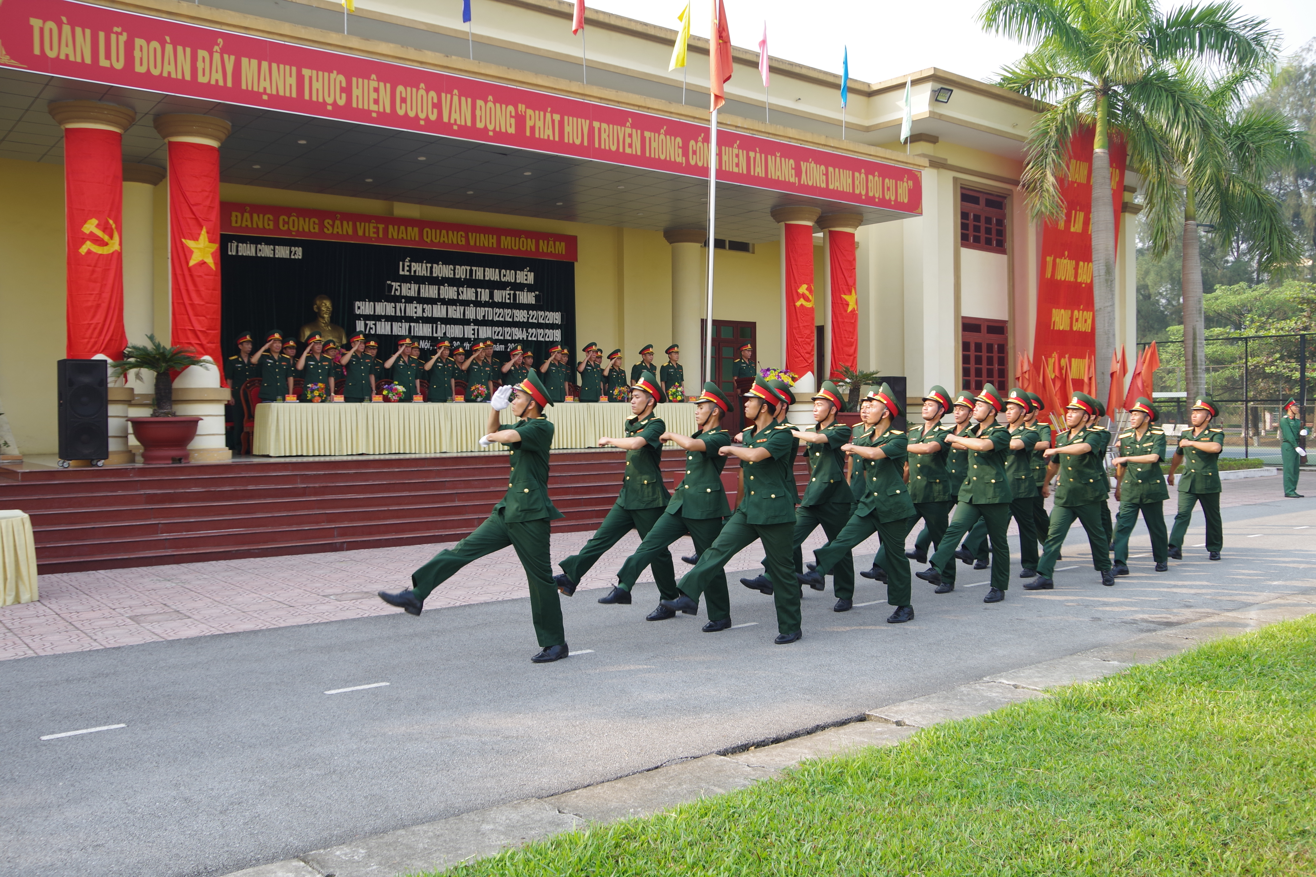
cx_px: 658
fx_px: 1151
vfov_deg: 41.7
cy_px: 438
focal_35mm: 32
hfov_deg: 59.5
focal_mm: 21
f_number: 5.6
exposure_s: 1/125
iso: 100
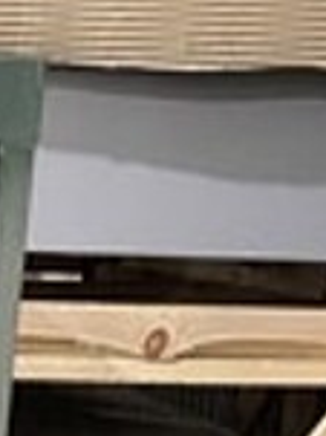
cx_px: -329
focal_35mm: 140
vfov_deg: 12.2
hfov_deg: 9.8
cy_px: 931
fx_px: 1760
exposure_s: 1/30
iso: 640
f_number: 1.8
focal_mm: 4.25
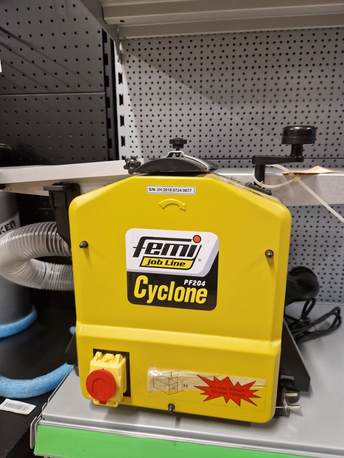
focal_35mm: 23
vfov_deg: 73.9
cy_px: 229
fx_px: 305
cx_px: 172
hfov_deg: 58.9
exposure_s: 1/100
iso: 50
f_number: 1.8
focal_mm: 5.4
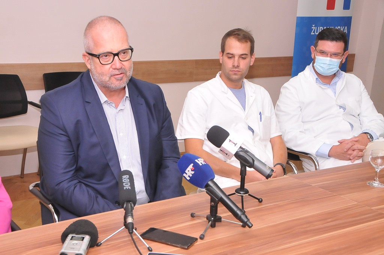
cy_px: 128
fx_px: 559
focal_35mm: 52
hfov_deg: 37.9
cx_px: 192
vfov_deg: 25.7
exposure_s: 1/60
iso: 2000
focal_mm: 35
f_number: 9
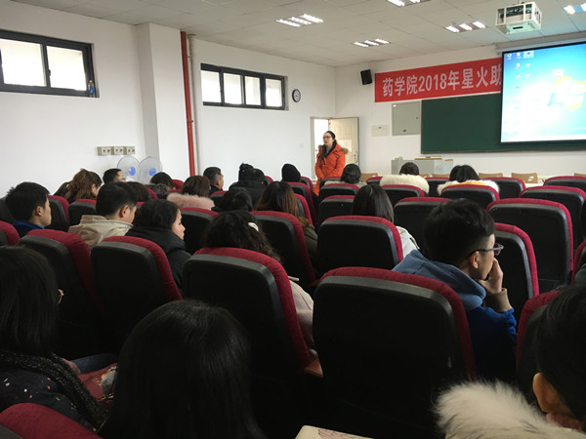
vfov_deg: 48.2
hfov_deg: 61.7
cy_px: 220
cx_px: 293
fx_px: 491
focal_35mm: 29
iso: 100
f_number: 2.2
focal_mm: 4.15
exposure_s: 1/33
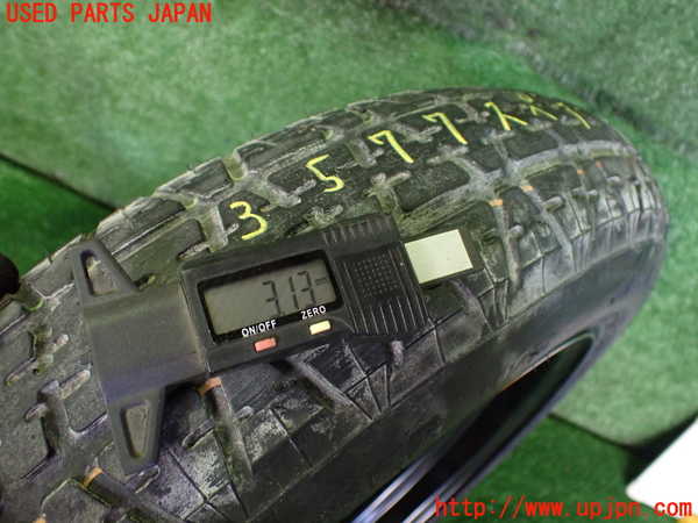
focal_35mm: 30
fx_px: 605
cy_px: 262
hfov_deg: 60.0
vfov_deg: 46.8
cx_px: 349
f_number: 2.3
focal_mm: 5.4
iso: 800
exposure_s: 1/30
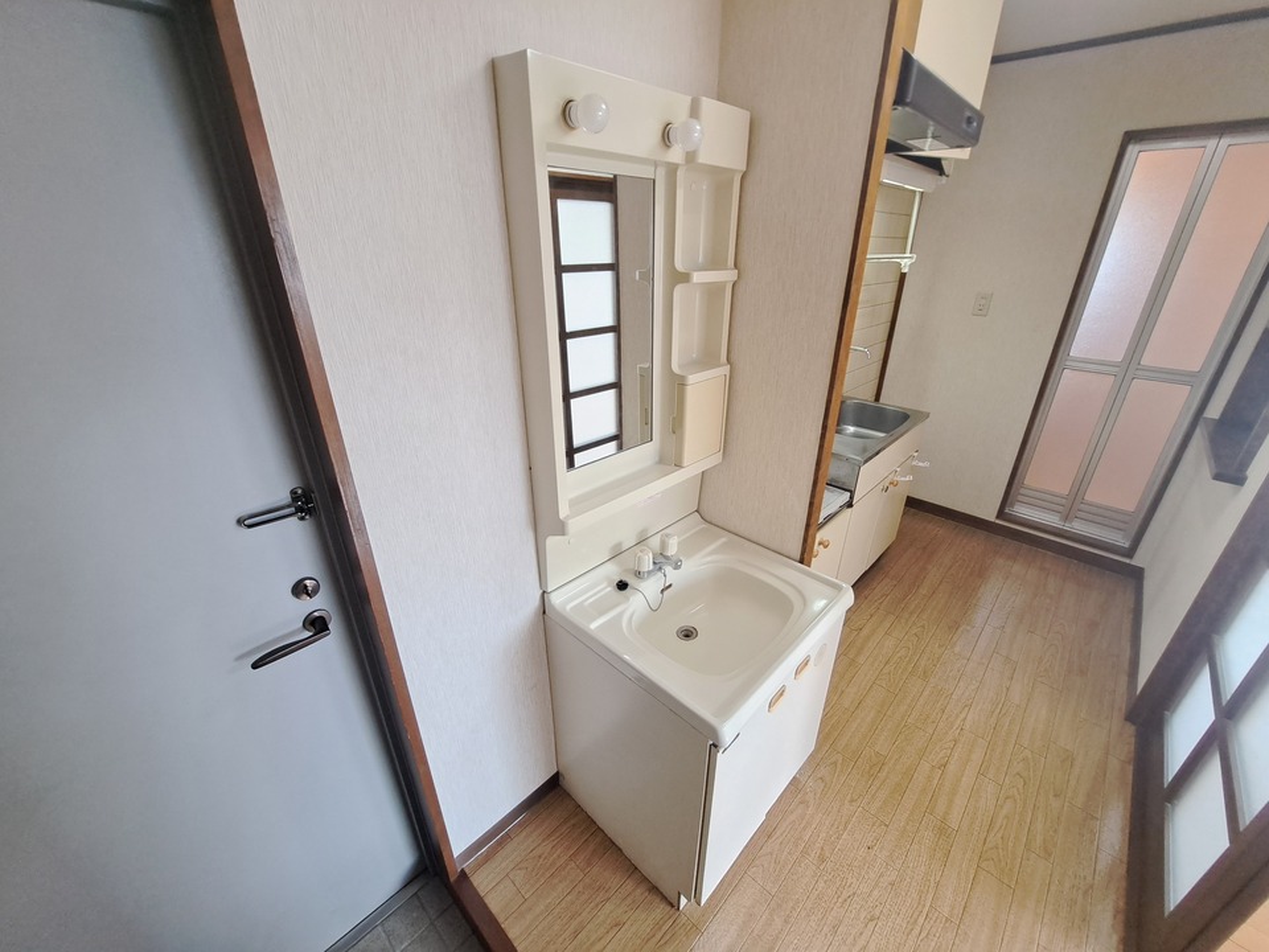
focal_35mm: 13
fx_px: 477
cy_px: 476
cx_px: 634
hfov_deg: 106.2
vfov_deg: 89.9
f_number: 2.2
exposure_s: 1/50
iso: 200
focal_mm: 1.74
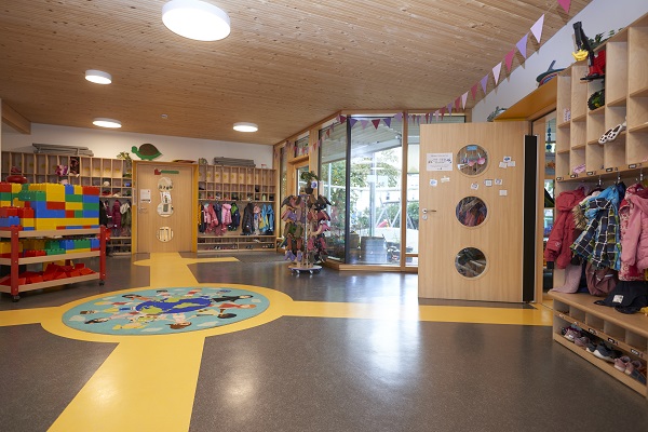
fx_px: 360
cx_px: 324
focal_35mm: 20
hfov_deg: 84.0
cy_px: 216
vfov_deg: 61.9
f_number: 2.8
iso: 400
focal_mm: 20
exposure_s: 1/100
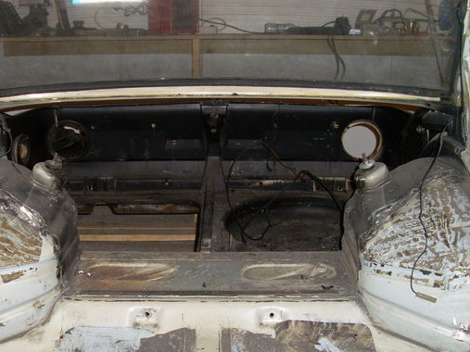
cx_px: 201
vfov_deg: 30.2
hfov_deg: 39.6
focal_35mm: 48
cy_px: 214
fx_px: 652
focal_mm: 6.3
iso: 100
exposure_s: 1/45
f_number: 3
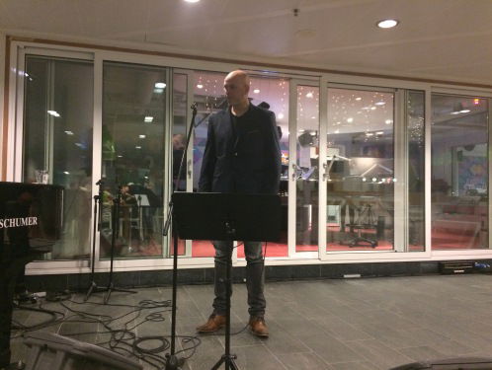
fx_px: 413
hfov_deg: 61.6
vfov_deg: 48.3
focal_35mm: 29
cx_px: 246
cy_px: 185
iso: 320
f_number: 2.2
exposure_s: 1/17
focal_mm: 4.15
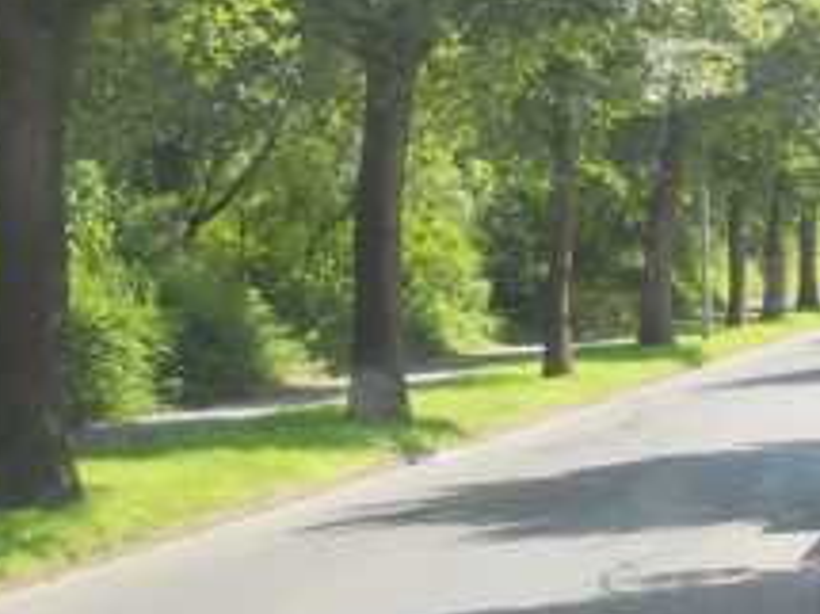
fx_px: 2888
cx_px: 1190
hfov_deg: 15.1
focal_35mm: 122
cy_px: 221
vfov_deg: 12.1
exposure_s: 1/250
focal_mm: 6.72
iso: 80
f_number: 3.1
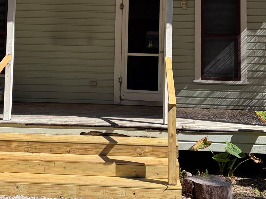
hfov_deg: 39.6
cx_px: 114
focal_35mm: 48
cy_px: 34
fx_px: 369
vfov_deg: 29.4
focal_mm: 5.96
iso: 50
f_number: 1.6
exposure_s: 1/1626
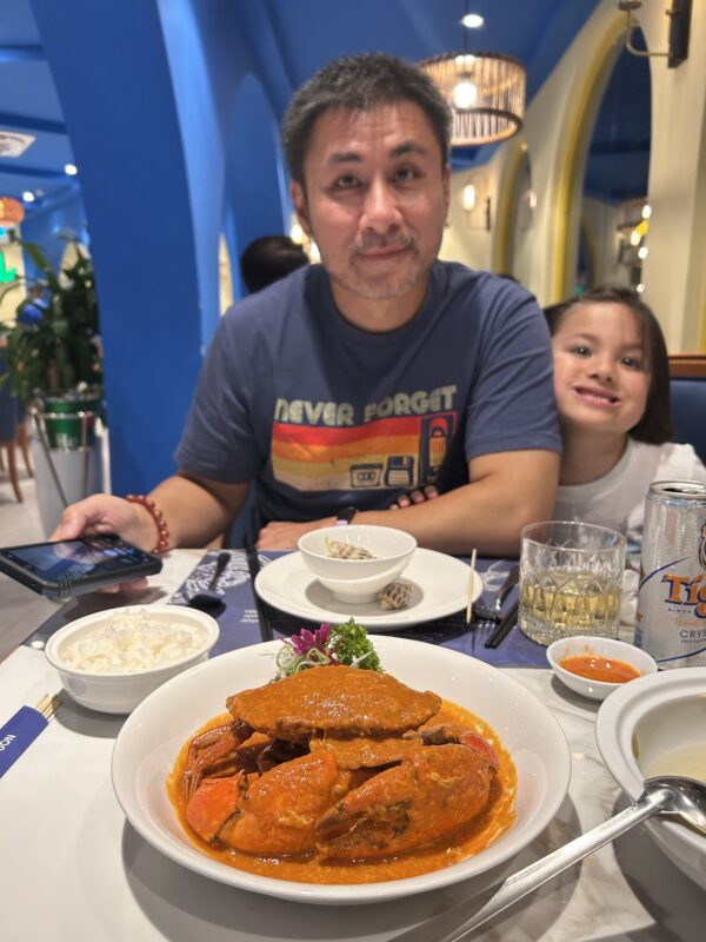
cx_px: 353
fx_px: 707
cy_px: 471
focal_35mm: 26
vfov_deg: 67.3
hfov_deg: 53.1
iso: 80
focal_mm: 5.7
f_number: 1.5
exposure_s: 1/100
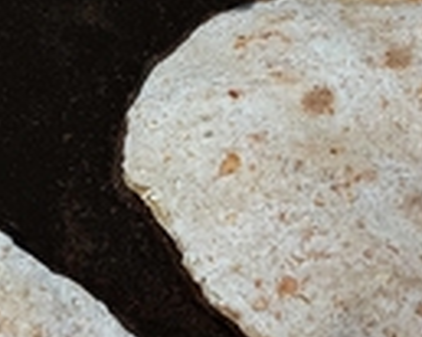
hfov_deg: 21.4
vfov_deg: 17.8
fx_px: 1048
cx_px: -61
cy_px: 2
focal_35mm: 84
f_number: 1.8
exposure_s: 1/50
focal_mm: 5.23
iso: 250
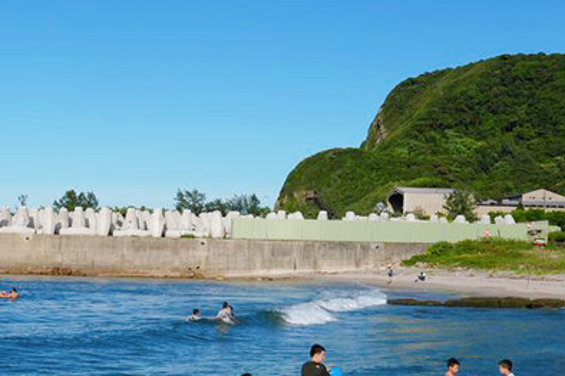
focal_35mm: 82
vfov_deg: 16.5
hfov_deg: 24.7
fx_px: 1286
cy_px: 304
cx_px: 192
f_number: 8
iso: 320
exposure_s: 1/1000
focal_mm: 38
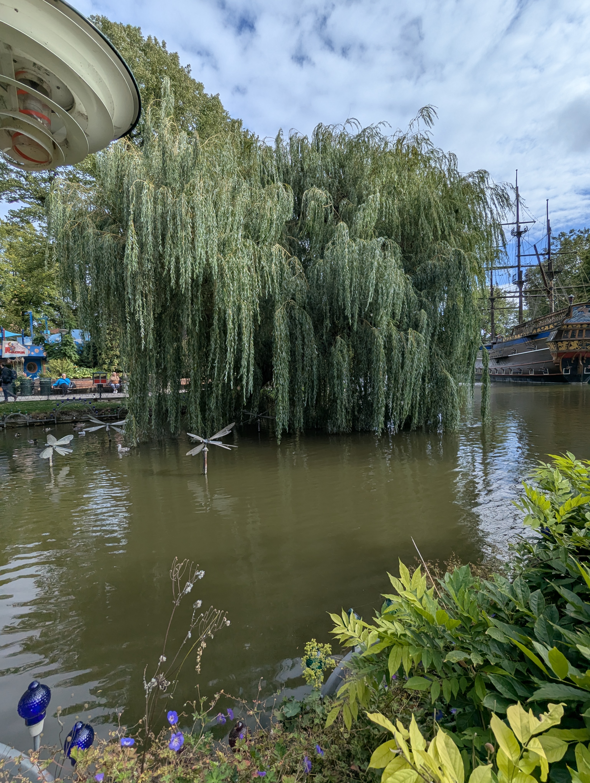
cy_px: 392
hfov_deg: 78.2
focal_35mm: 16
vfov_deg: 94.4
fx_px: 363
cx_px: 295
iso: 51
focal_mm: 2.35
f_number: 2.2
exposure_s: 1/2066
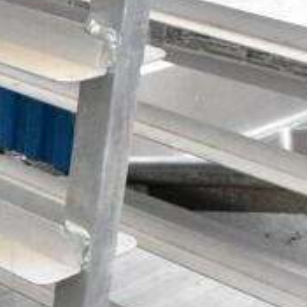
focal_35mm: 120
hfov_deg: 13.6
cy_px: 246
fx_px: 1204
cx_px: -170
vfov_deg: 14.4
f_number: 13
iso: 6400
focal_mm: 18
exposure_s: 1/500
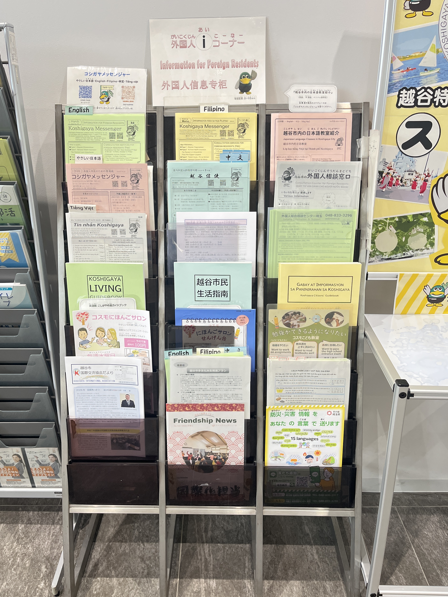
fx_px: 483
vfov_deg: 63.4
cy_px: 287
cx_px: 211
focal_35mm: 28
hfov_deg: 49.7
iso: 160
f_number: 1.6
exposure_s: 1/60
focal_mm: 5.1
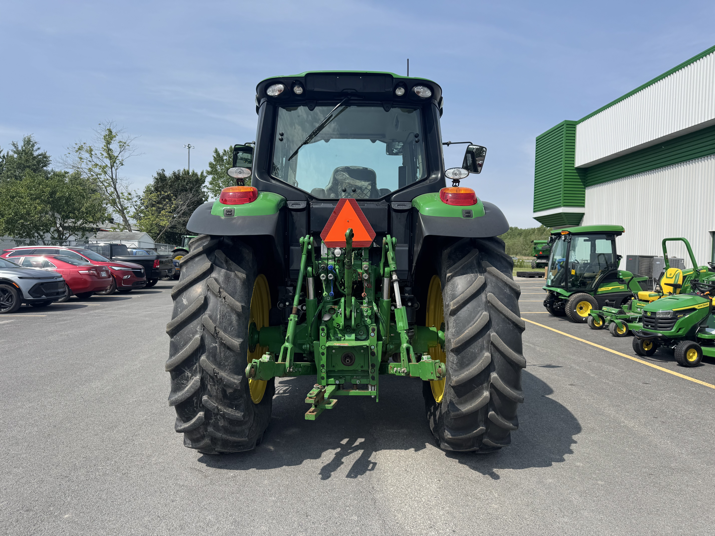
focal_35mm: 24
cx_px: 358
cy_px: 268
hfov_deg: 71.6
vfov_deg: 56.8
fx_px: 496
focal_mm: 6.76
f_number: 1.78
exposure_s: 1/4608
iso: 80
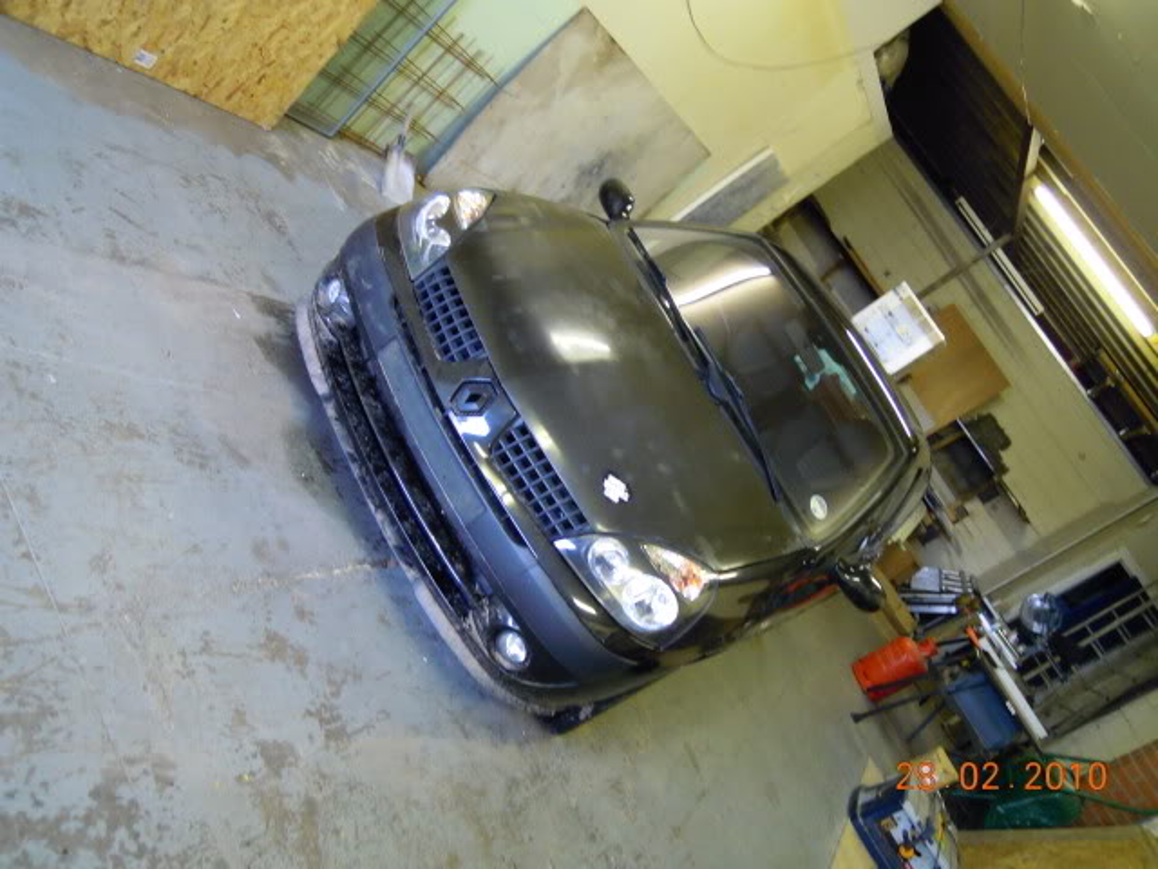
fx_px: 937
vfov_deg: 49.7
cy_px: 434
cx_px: 579
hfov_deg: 63.4
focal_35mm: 28
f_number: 2.7
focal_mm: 5
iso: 400
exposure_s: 1/15
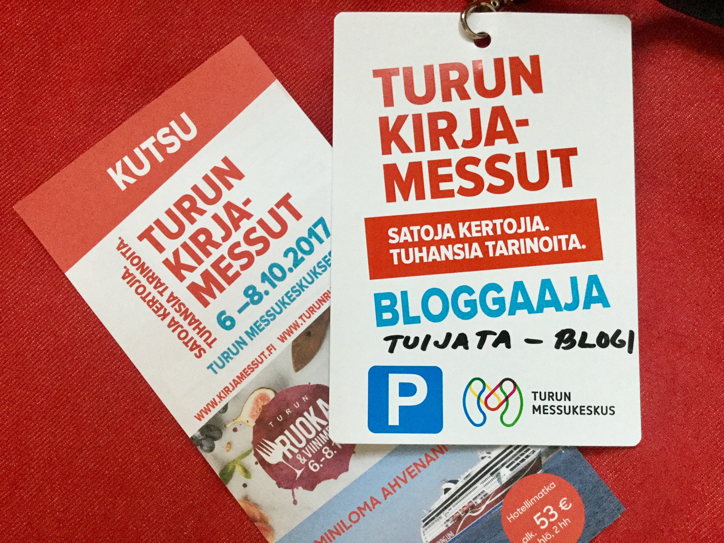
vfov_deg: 45.4
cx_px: 362
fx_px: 648
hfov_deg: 58.4
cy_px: 272
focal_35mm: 31
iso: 200
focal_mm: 3.3
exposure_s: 1/25
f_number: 2.4
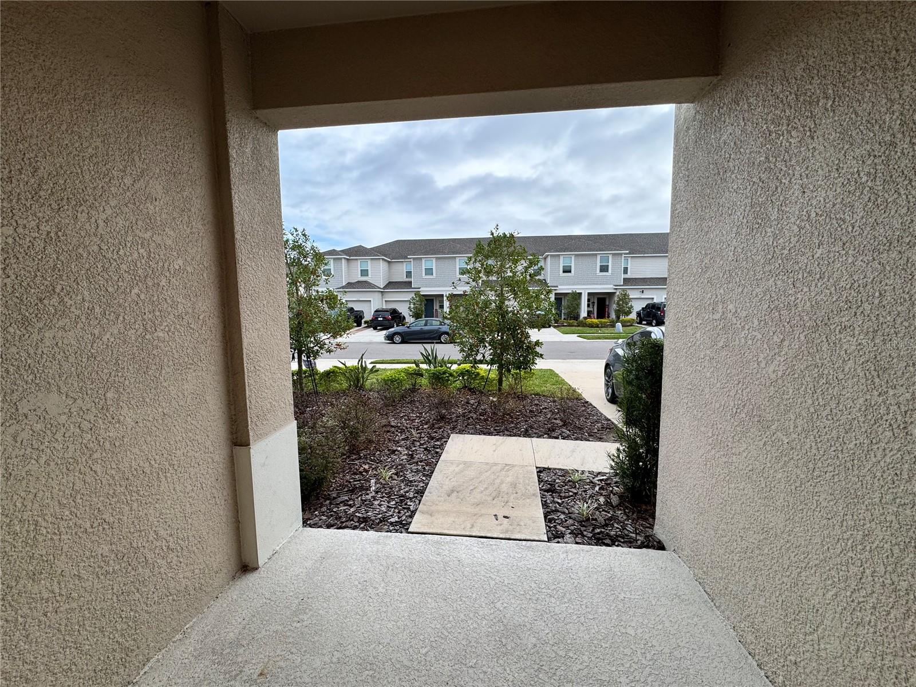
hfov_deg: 102.1
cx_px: 458
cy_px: 344
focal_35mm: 14
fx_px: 370
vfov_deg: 85.7
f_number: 2.2
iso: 40
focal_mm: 2.22
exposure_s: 1/320
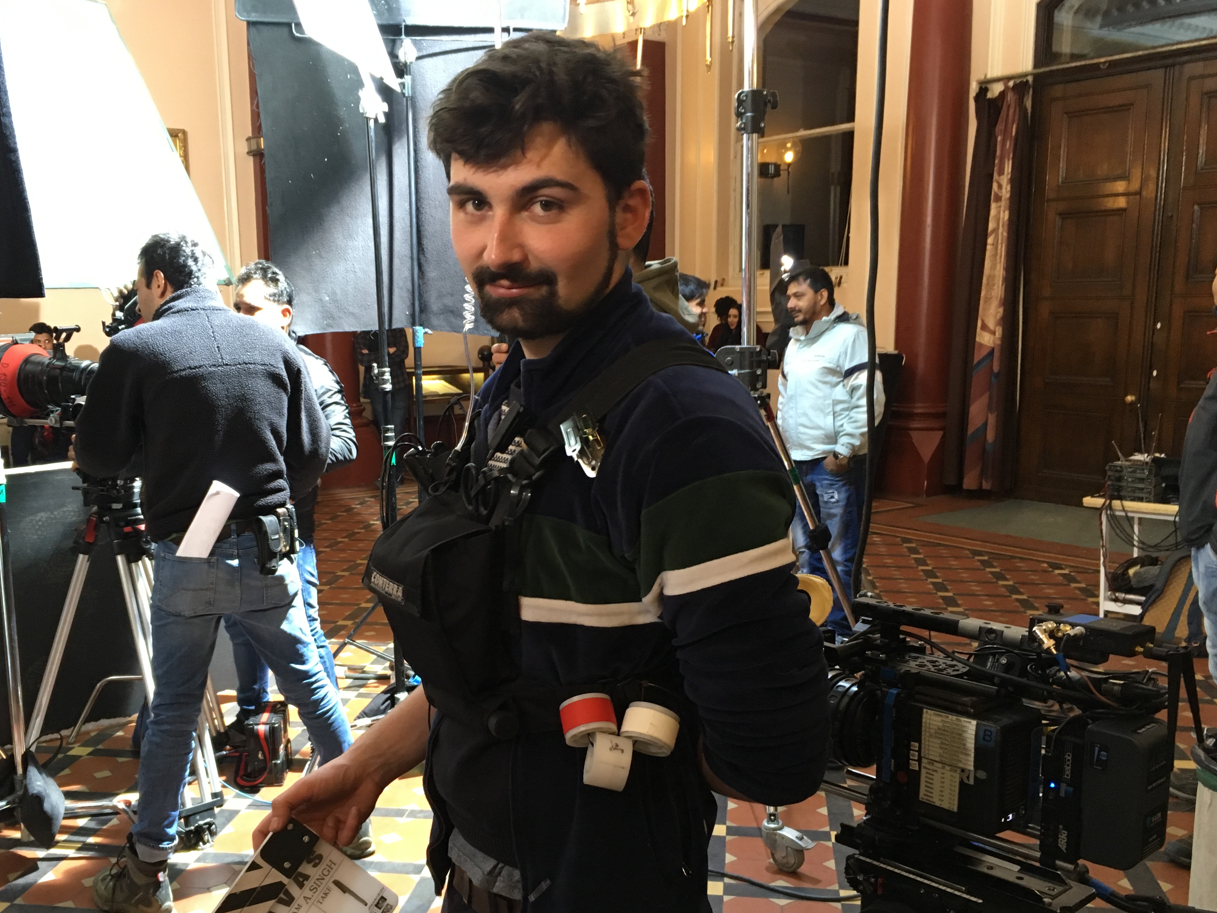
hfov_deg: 52.5
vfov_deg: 40.5
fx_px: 1231
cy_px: 545
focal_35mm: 35
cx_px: 524
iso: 160
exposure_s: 1/33
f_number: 2.2
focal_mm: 4.15
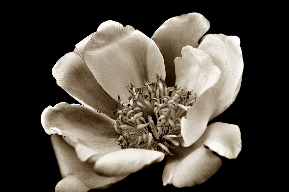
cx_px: 144
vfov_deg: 5.5
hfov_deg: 8.3
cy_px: 96
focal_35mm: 248
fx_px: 1984
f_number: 5.6
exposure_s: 1/125
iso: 400
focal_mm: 165
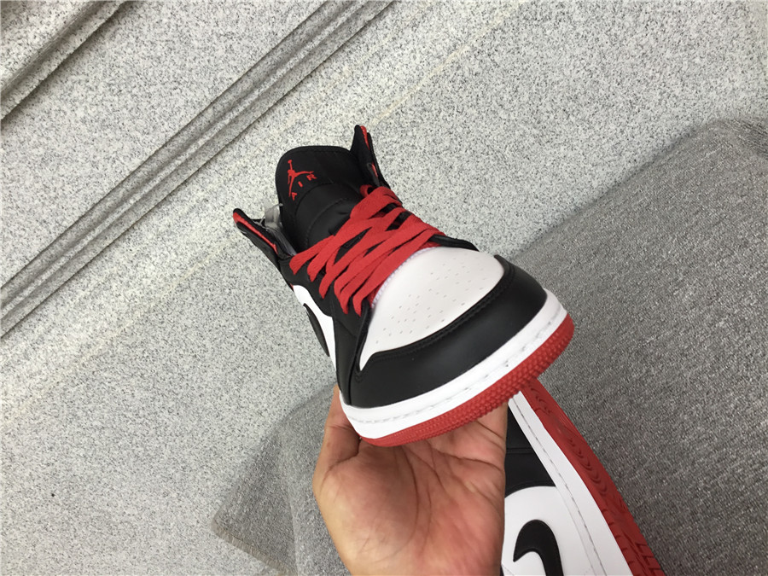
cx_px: 384
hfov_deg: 58.4
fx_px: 688
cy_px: 288
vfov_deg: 45.4
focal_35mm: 31
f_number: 2.4
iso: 25
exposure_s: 1/50
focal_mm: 3.3
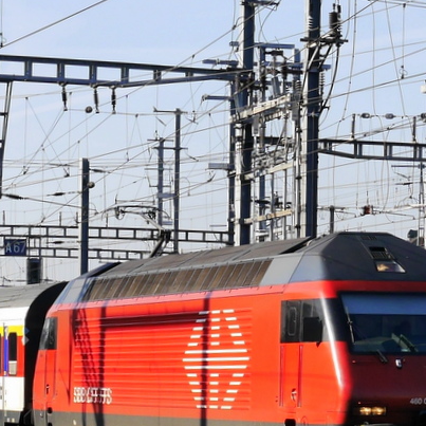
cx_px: 180
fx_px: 1615
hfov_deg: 15.0
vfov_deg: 15.0
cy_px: 287
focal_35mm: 116
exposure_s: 1/250
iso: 160
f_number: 8
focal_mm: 24
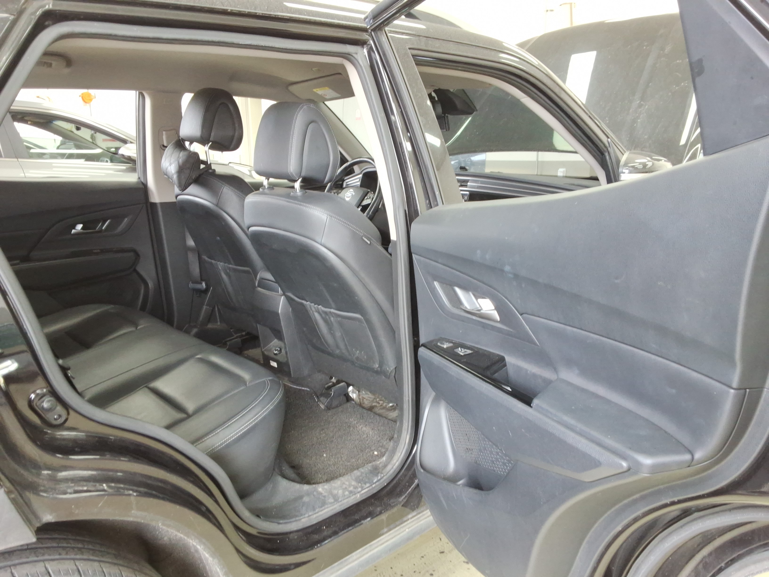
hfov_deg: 63.4
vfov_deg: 49.7
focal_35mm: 28
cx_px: 384
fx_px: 622
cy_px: 288
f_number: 1.9
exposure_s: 1/40
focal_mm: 2.91
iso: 60
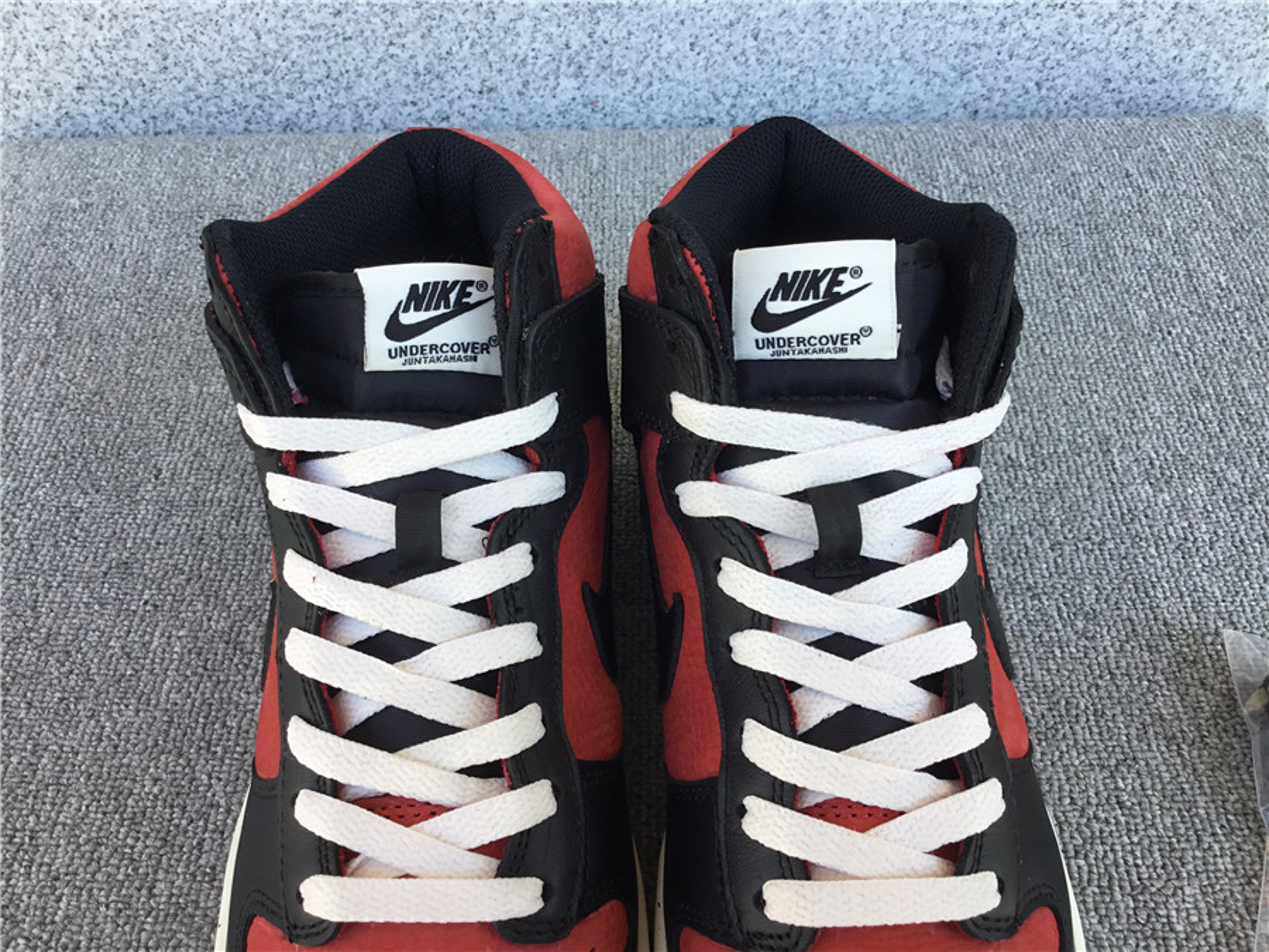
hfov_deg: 58.4
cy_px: 476
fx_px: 1136
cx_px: 634
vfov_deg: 45.4
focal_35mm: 31
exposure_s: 1/167
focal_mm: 3.3
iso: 25
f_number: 2.4
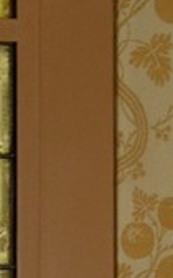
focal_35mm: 311
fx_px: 2346
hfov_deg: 3.3
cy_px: 486
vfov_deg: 6.6
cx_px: -1117
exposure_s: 1/40
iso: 800
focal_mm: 32
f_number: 5.6
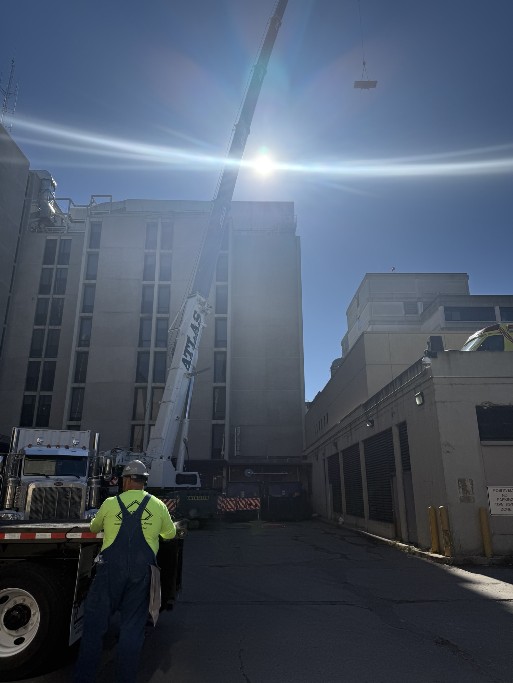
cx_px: 256
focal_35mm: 24
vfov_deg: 71.6
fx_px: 474
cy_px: 342
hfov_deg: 56.8
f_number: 1.78
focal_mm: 6.76
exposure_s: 1/14286
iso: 80
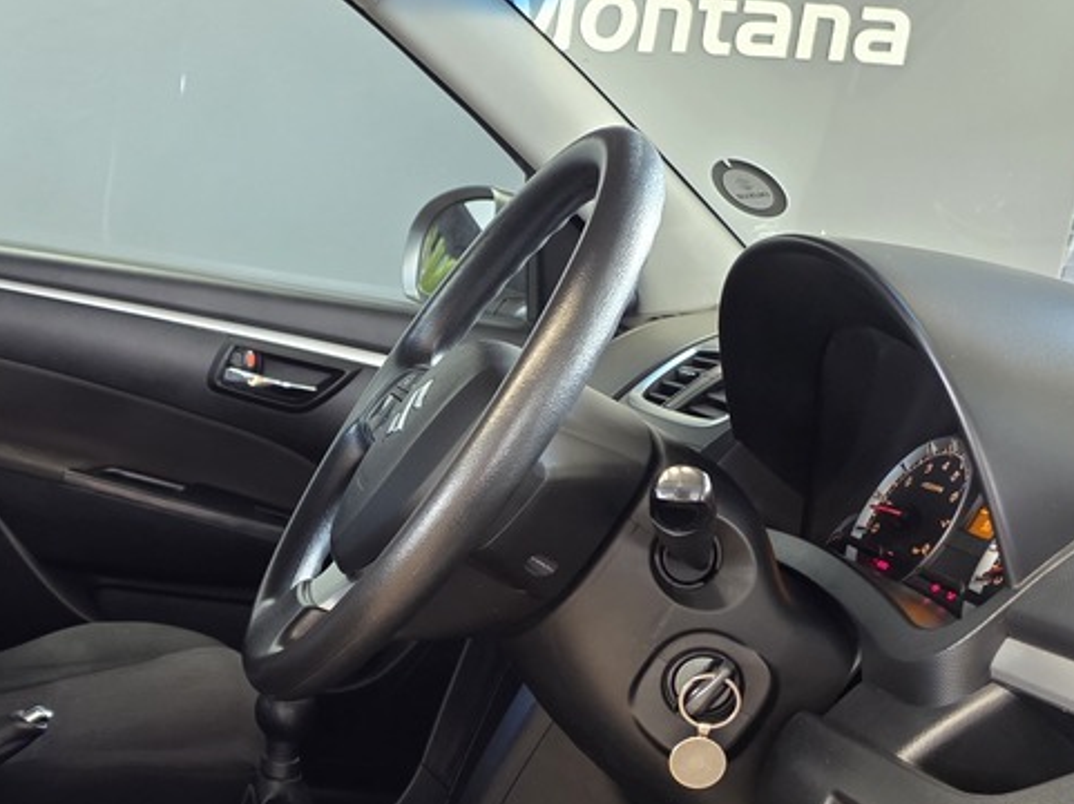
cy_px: 677
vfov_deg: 28.8
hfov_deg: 37.1
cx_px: 165
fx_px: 1519
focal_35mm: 49
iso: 400
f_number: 1.7
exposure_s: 1/100
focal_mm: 6.25
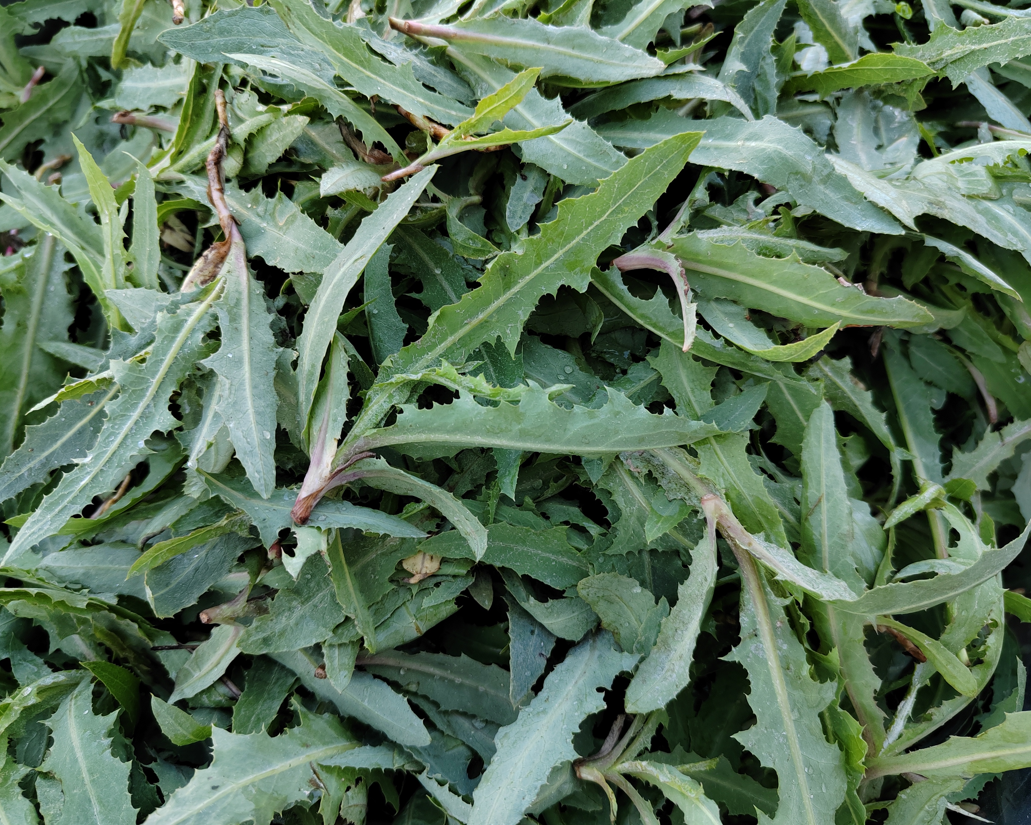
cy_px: 407
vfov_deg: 50.0
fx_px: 885
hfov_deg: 60.4
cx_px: 501
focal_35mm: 29
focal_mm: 6.14
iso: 320
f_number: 1.8
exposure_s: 1/100
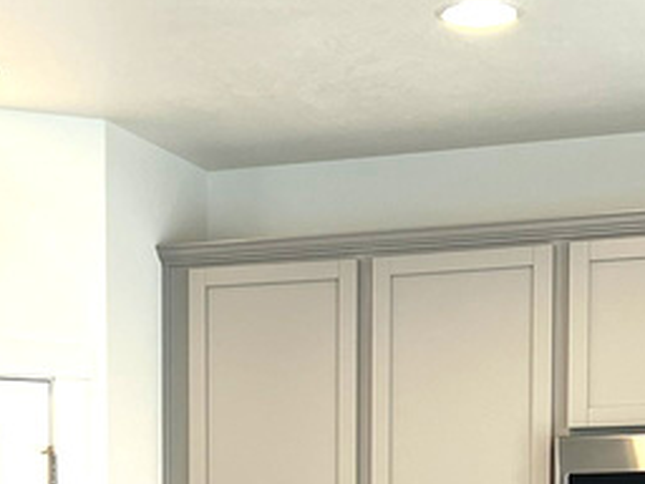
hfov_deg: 18.9
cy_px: 605
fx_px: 1938
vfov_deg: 13.8
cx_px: 297
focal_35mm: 104
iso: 80
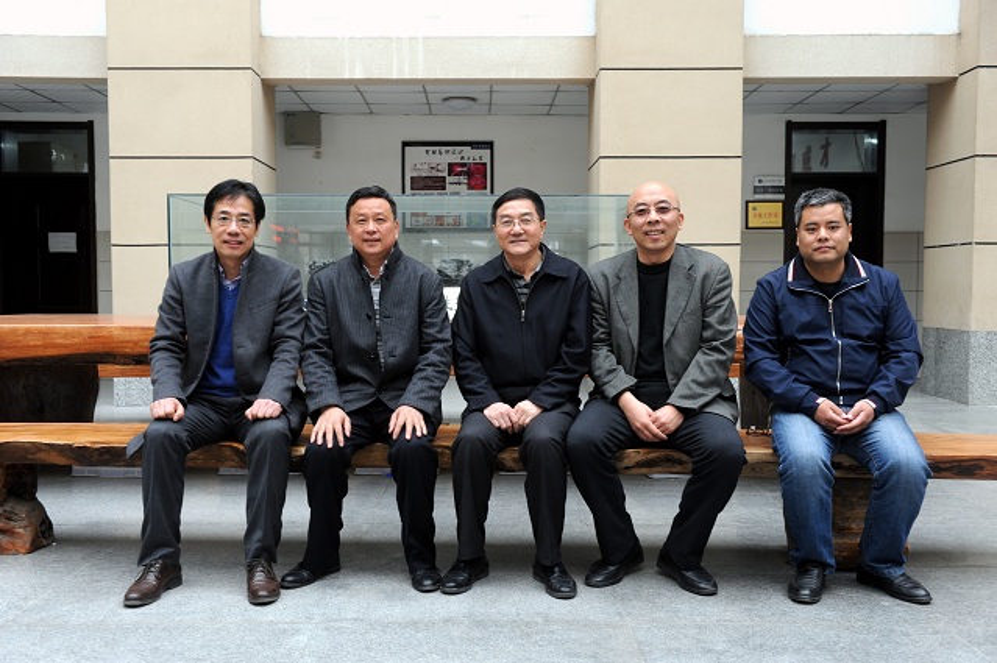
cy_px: 332
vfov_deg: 37.8
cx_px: 498
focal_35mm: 35
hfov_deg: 54.5
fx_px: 969
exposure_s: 1/40
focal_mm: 35
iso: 320
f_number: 5
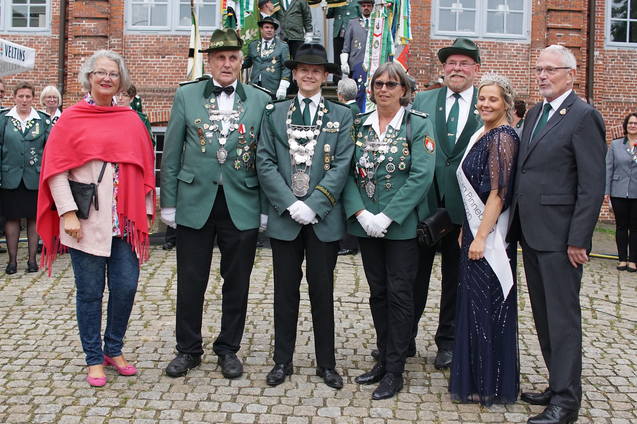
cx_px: 318
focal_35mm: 45
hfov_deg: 43.6
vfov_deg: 29.9
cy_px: 212
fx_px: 796
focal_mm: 30
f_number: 4
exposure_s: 1/160
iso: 400
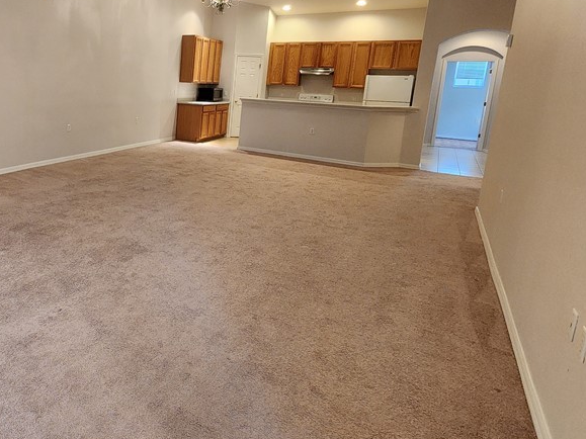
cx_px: 87
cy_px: 147
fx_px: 389
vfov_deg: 57.6
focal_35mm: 23
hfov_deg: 64.6
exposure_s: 1/40
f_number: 2.2
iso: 320
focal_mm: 2.2
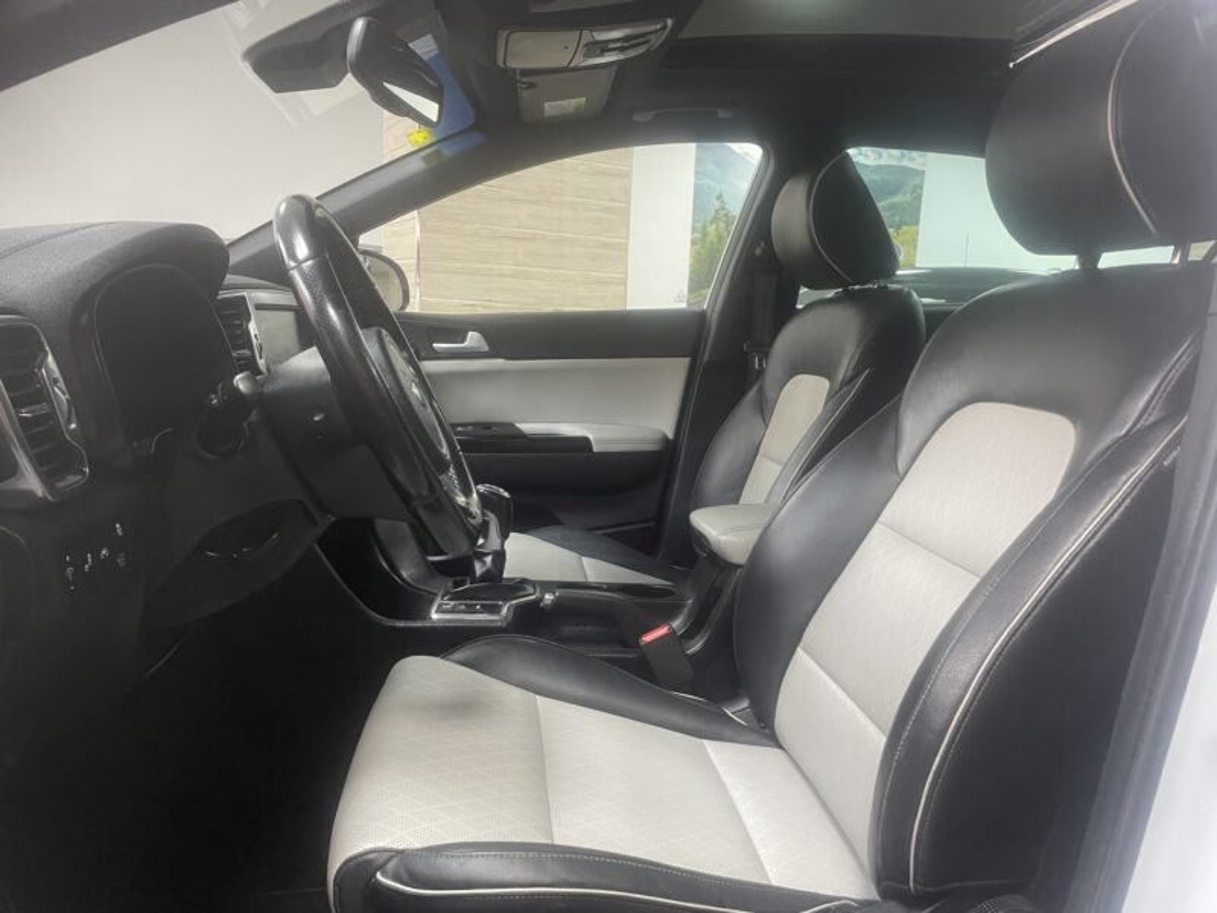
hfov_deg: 67.3
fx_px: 914
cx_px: 608
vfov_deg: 53.1
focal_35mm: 26
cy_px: 456
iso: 320
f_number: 1.6
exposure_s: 1/50
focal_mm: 4.2
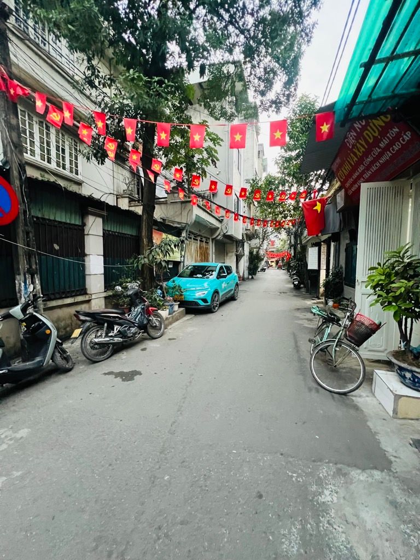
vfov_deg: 106.2
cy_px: 280
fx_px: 210
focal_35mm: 13
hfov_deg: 89.9
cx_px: 210
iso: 800
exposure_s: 1/60
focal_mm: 1.57
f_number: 1.8
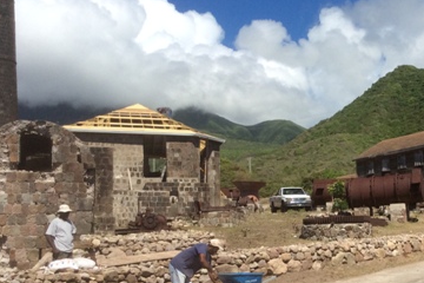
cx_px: 331
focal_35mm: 59
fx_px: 695
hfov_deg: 33.1
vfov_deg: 22.9
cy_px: 186
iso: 32
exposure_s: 1/1908
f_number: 2.4
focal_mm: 3.3
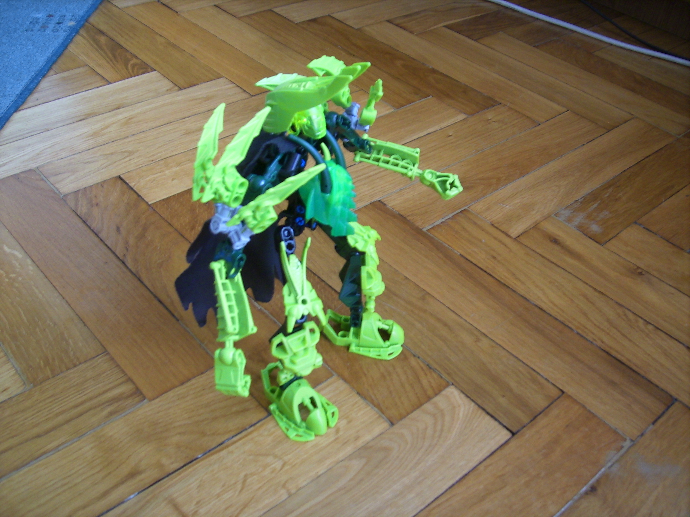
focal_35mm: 32
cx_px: 345
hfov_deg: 56.8
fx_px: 638
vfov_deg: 44.2
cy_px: 258
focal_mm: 5.99
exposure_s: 1/2
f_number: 2.8
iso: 50
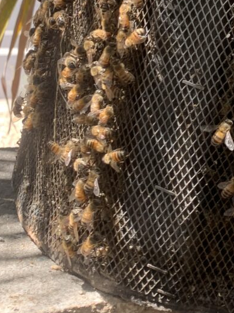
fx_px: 694
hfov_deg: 18.9
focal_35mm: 77
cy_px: 1
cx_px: 196
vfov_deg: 24.2
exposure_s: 1/167
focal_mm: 4.25
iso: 25
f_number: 1.8
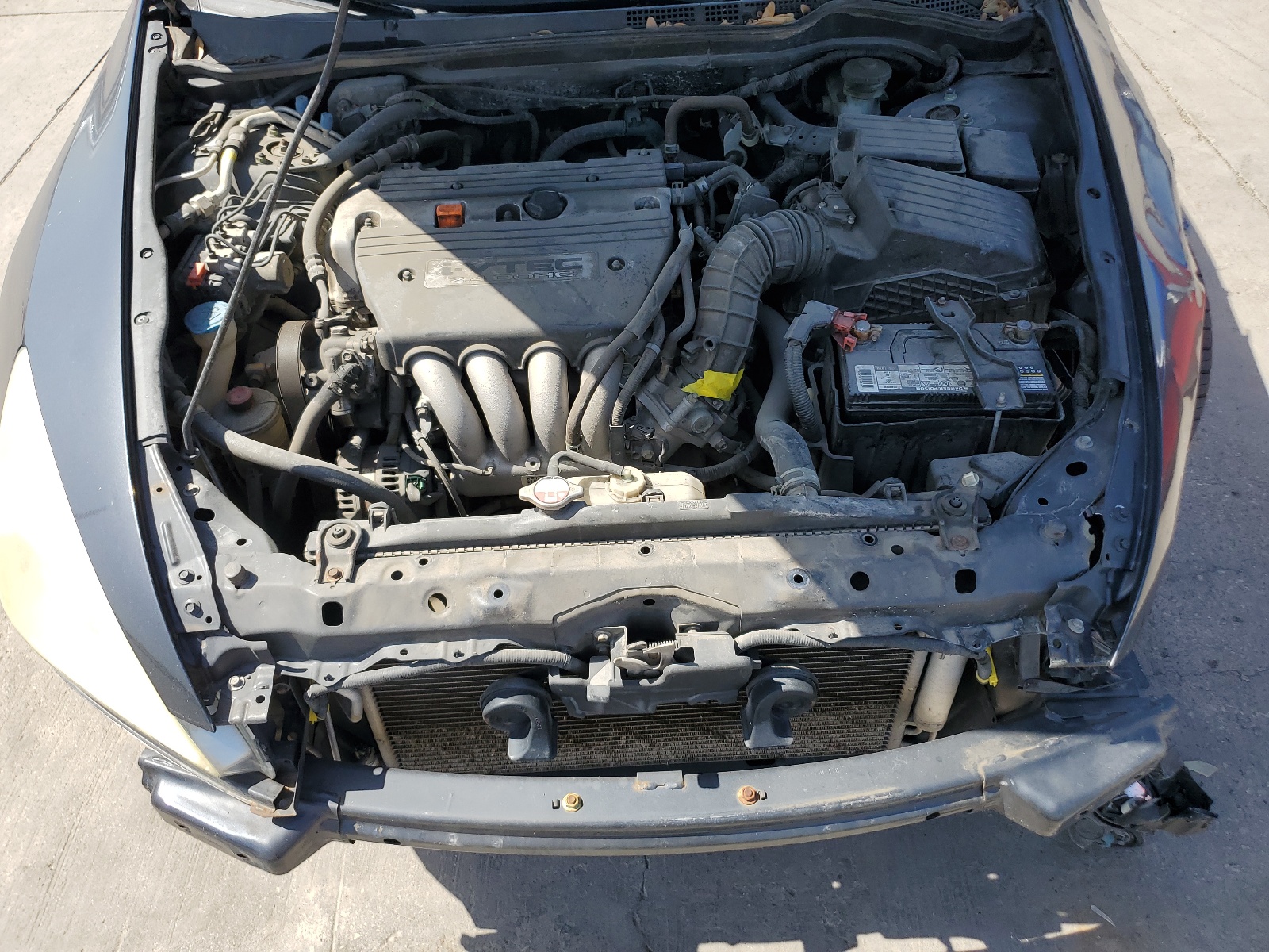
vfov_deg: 53.1
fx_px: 953
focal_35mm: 26
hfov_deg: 67.3
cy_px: 476
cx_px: 634
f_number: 1.5
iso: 50
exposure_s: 1/1429
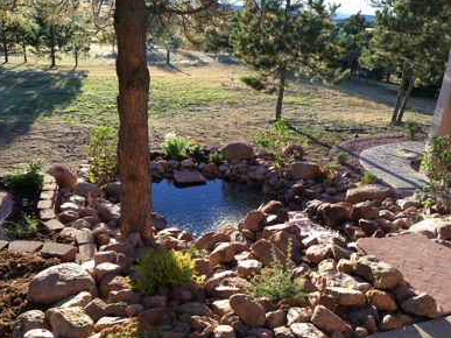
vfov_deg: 46.8
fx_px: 391
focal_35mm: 30
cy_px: 171
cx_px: 219
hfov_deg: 60.0
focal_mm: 4.15
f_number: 2.2
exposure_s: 1/141
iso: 25
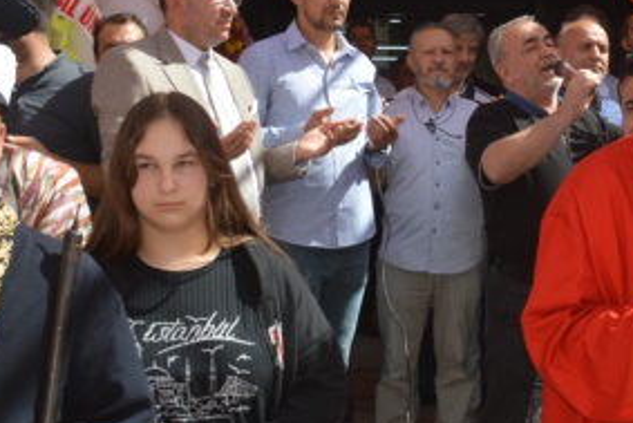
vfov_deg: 22.1
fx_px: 1073
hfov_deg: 31.5
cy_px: 123
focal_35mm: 61
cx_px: 559
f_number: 5.6
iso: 100
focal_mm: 18
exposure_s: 1/200
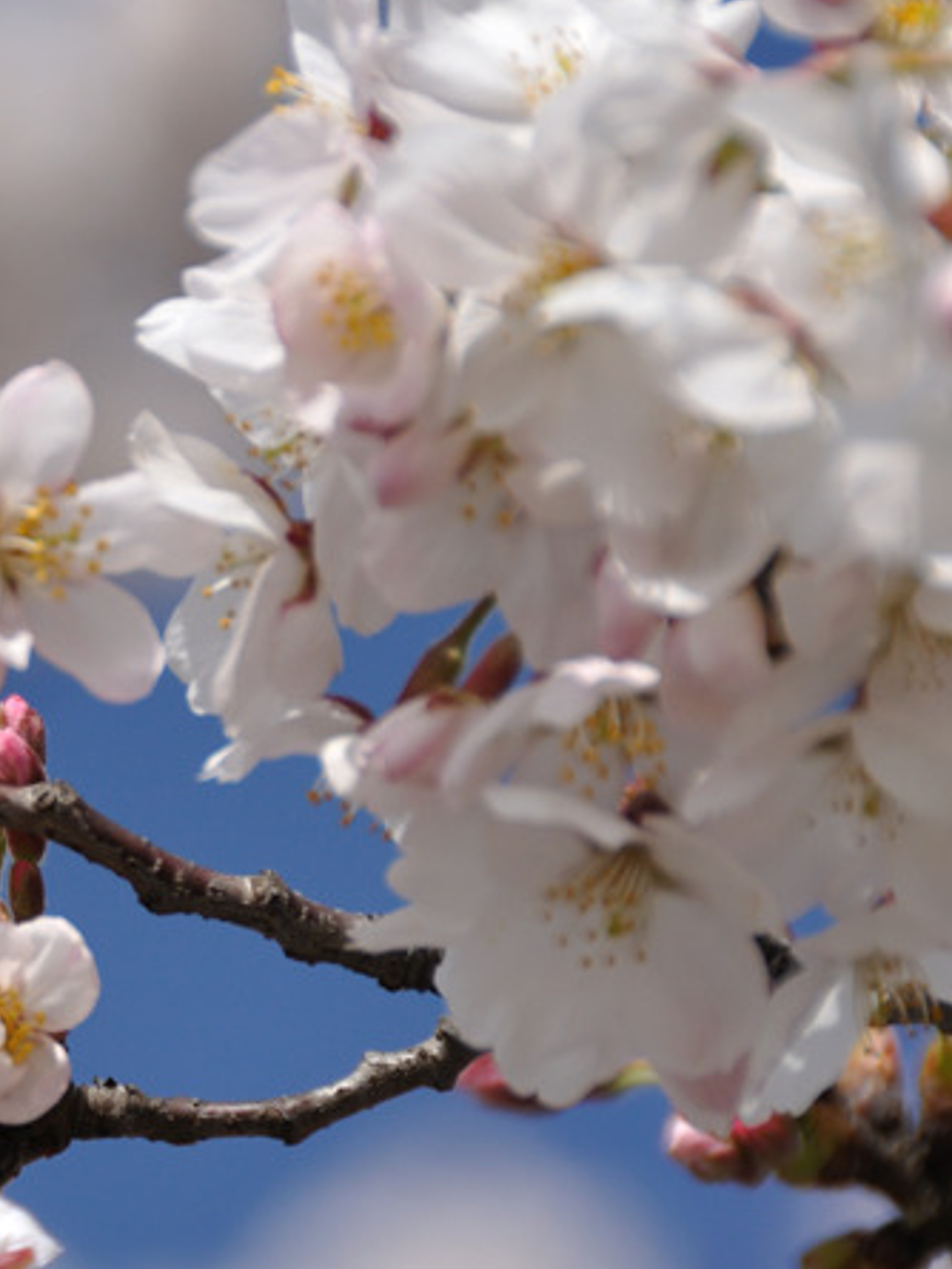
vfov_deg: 3.0
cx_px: -254
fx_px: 24300
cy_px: 653
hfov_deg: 2.2
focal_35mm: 663
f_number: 5.6
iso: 200
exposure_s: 1/1250
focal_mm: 200
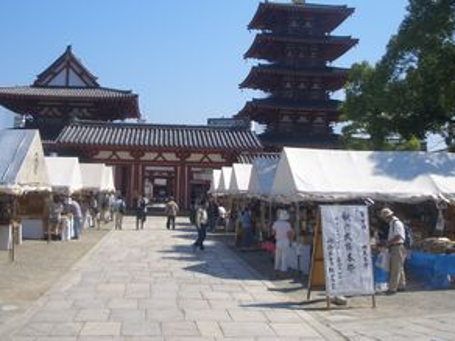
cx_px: 237
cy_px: 129
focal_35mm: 48
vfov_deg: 30.2
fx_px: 631
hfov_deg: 39.6
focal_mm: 5.8
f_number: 4.3
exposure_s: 1/500
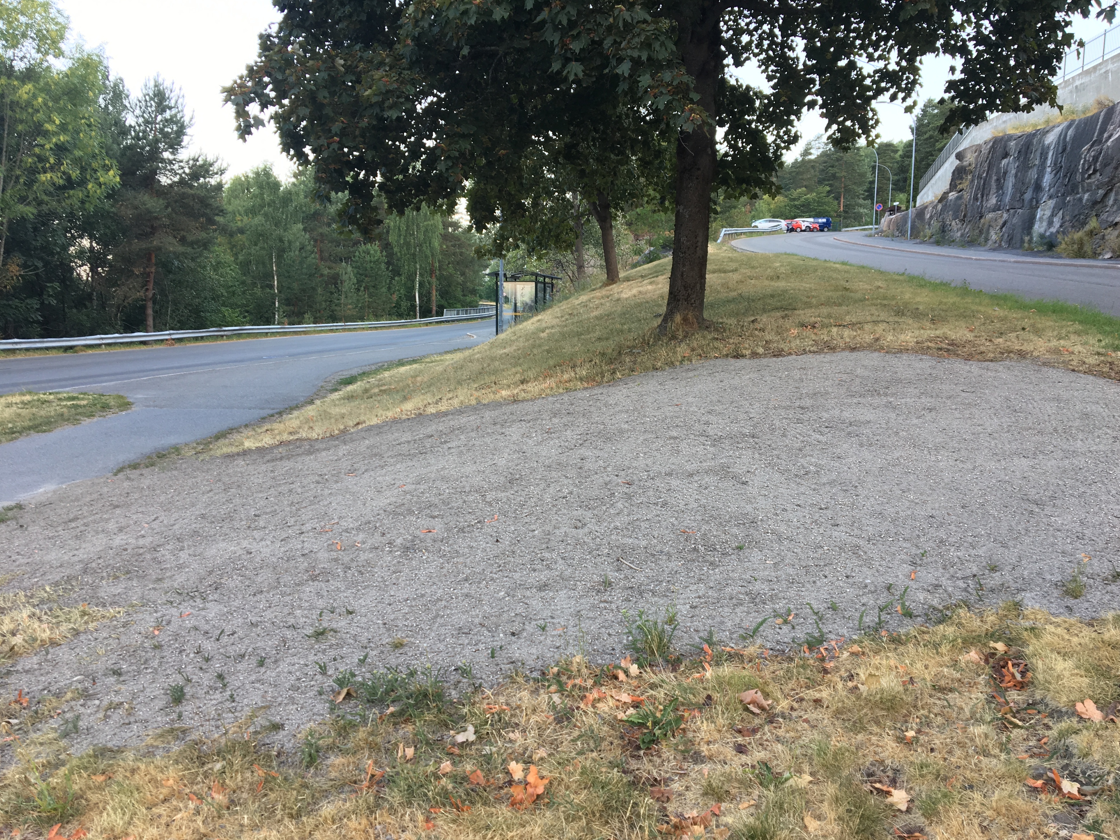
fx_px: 971
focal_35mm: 30
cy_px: 429
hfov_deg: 60.0
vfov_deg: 46.8
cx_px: 576
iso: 25
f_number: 2.2
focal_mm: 4.15
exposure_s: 1/50
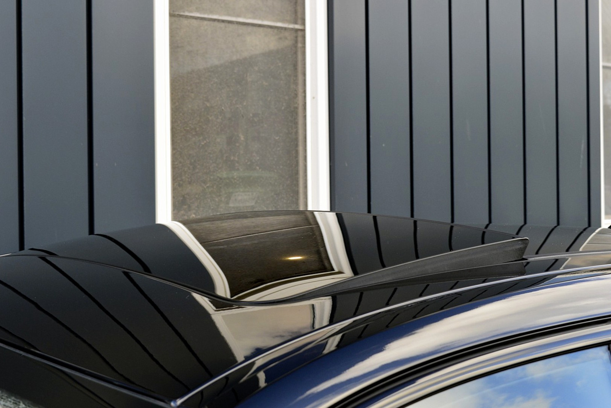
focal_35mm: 57
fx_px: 967
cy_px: 204
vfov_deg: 23.8
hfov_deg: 35.1
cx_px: 306
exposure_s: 1/60
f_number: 8
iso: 400
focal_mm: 38
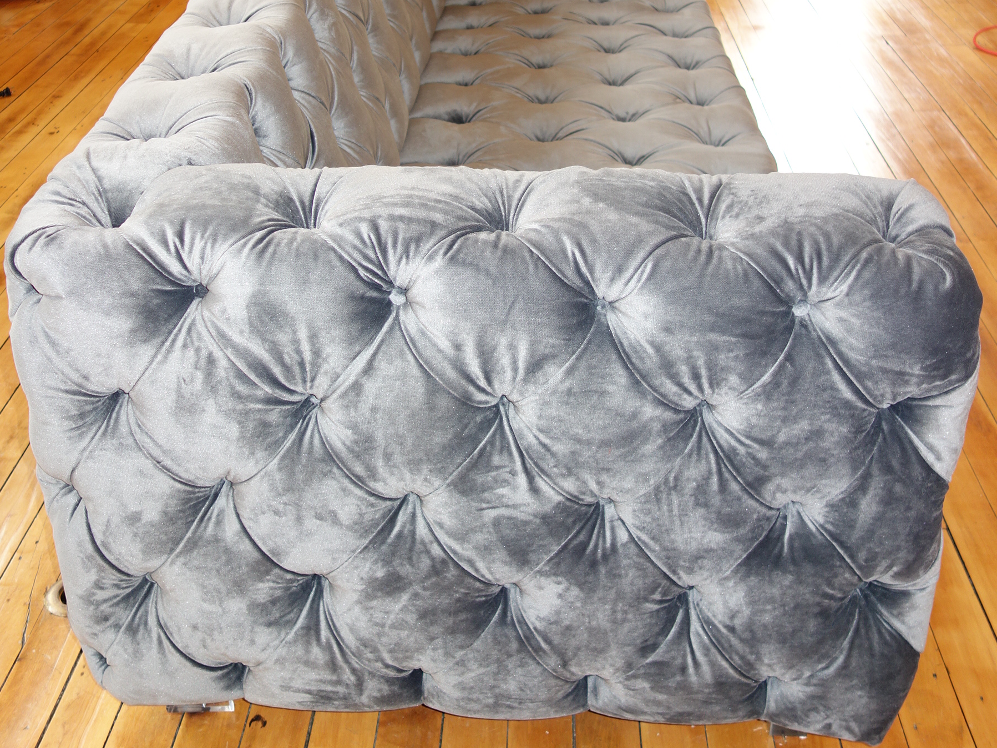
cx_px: 504
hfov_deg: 45.8
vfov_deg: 33.9
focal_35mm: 41
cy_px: 131
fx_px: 1181
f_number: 1.8
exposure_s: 1/30
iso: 125
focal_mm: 10.4
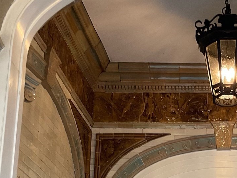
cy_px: 199
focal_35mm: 83
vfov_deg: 17.2
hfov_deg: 22.9
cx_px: 219
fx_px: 568
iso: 80
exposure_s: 1/60
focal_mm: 3
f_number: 1.8
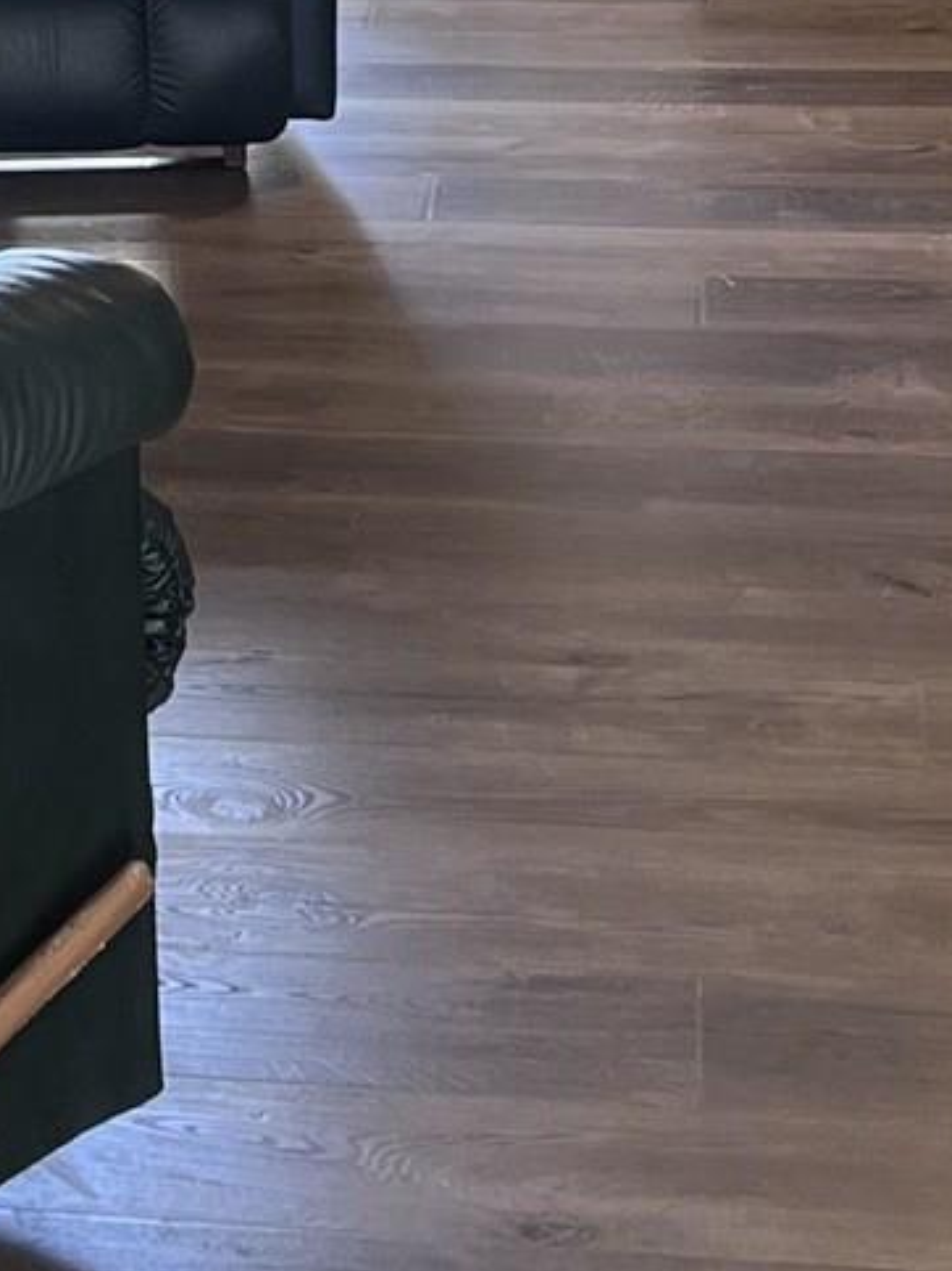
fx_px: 4549
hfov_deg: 11.7
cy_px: -371
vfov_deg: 15.2
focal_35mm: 124
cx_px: -242
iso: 64
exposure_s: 1/60
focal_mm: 5.7
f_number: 1.5
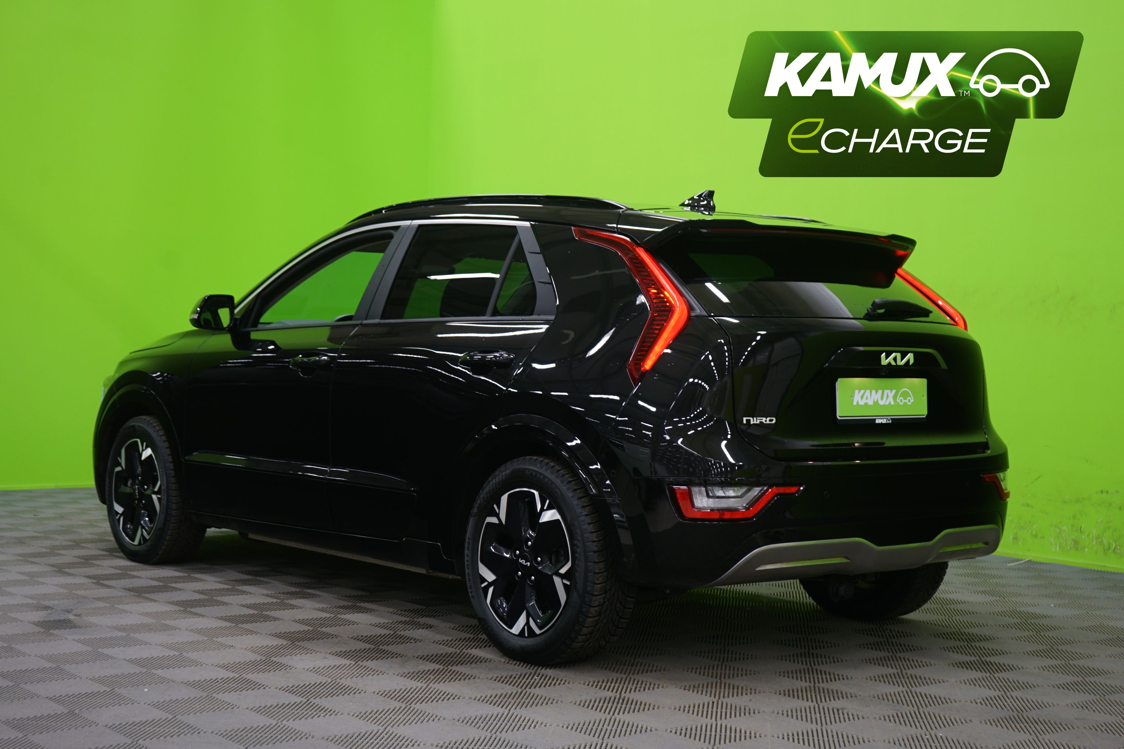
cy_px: 372
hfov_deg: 39.6
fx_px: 1561
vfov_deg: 27.0
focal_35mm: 50
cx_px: 562
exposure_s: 1/8
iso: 400
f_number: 4.5
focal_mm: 49
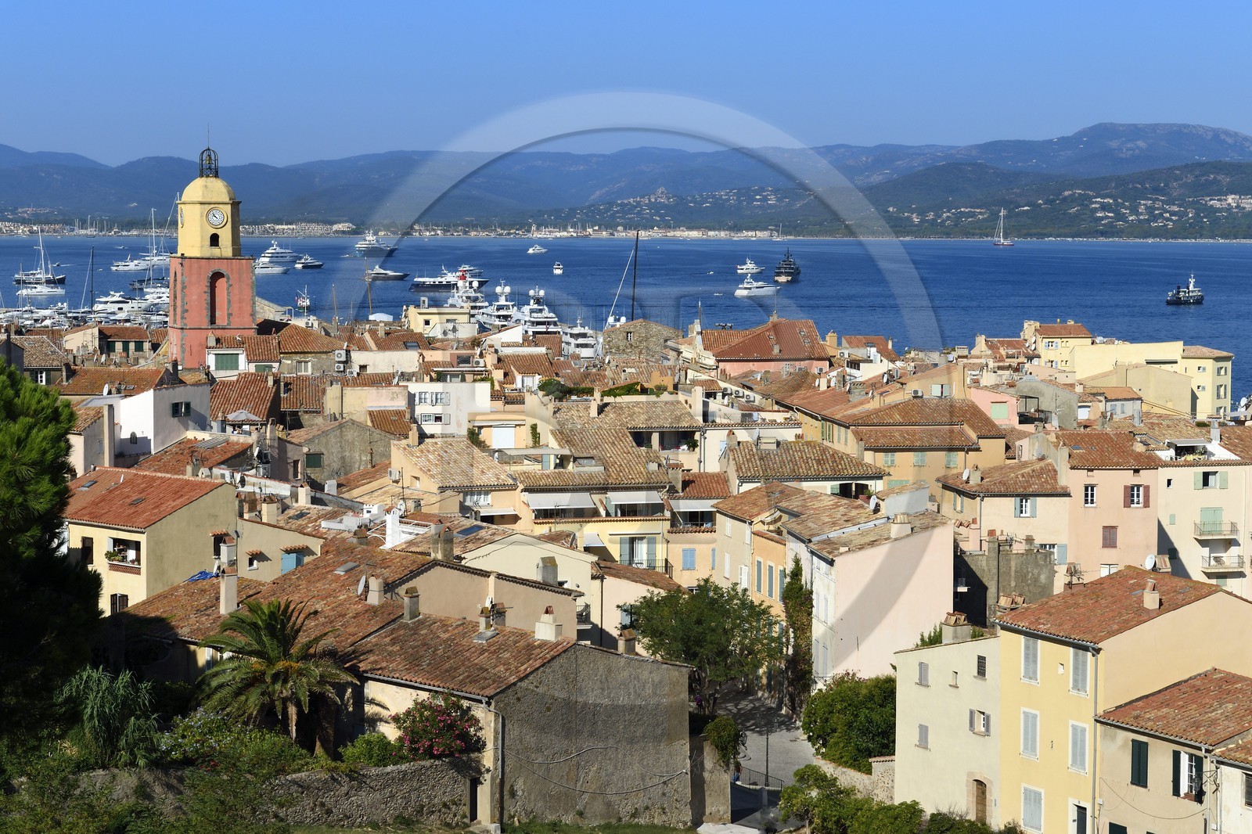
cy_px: 417
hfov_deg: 28.8
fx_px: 2434
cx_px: 626
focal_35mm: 70
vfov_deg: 19.4
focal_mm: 70
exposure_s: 1/320
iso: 200
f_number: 14
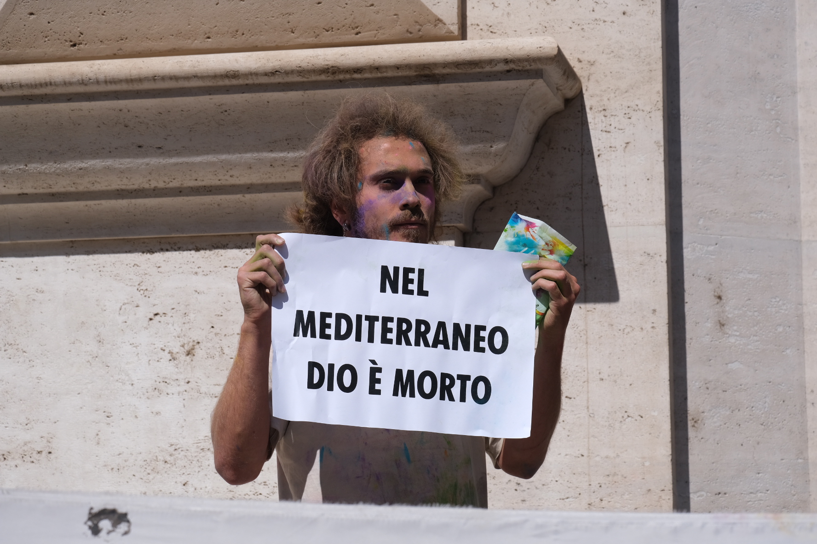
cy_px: 272
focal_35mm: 89
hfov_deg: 22.9
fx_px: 2020
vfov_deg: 15.4
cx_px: 408
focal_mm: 59.6
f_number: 5.6
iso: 160
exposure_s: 1/1100
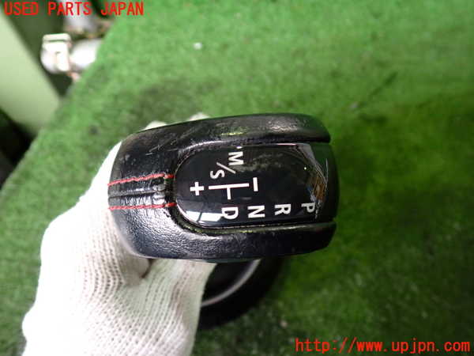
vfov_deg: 46.8
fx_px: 411
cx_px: 237
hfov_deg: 60.0
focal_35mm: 30
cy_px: 178
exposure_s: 1/60
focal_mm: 5.4
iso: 500
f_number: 2.3
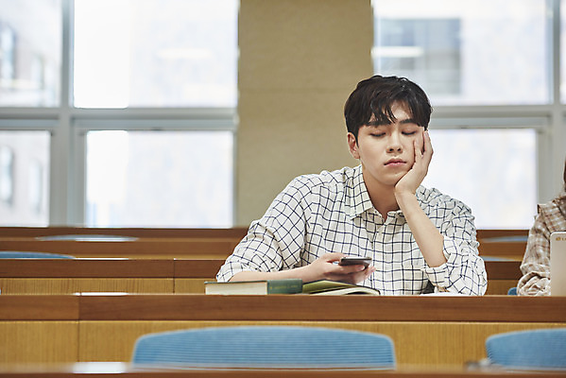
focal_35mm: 102
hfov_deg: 20.0
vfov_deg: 13.4
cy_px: 189
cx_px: 283
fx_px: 1604
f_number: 2.8
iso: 1000
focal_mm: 102
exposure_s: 1/200
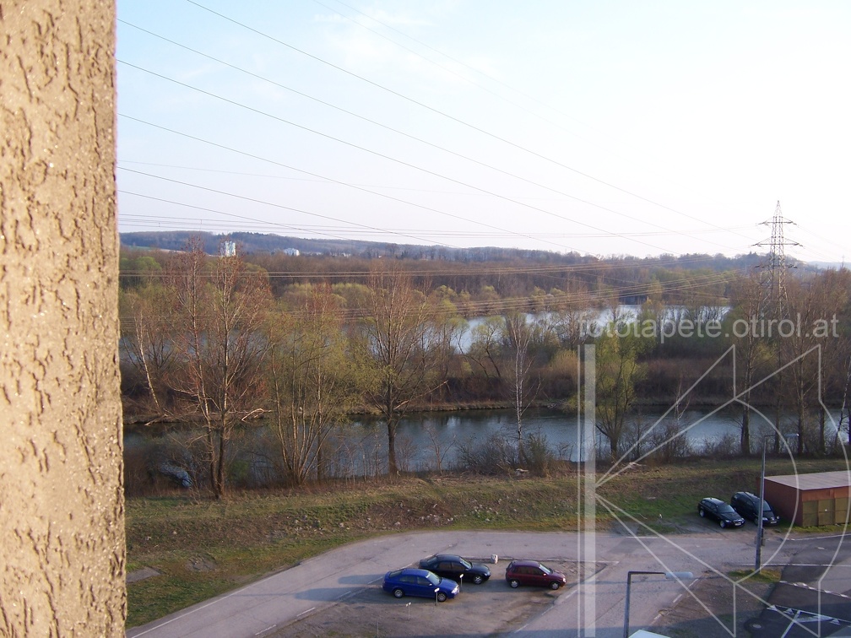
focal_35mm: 33
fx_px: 811
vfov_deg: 42.9
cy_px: 319
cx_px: 426
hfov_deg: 55.4
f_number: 3.4
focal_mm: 5.5
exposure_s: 1/250
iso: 80
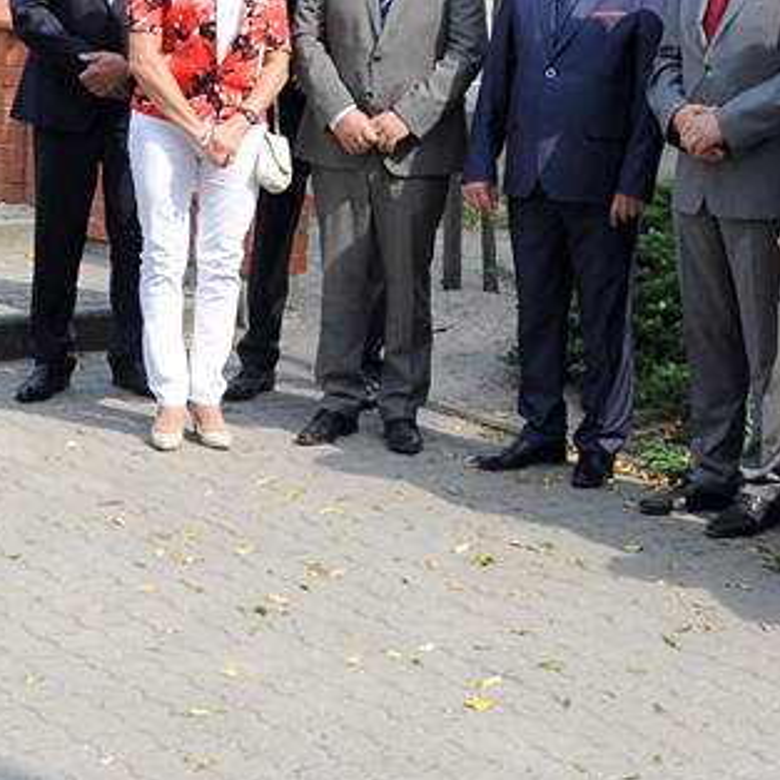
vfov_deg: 19.1
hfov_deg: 19.2
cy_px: 181
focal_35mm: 90
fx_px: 2294
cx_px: 566
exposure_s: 1/400
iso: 500
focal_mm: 26
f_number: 10
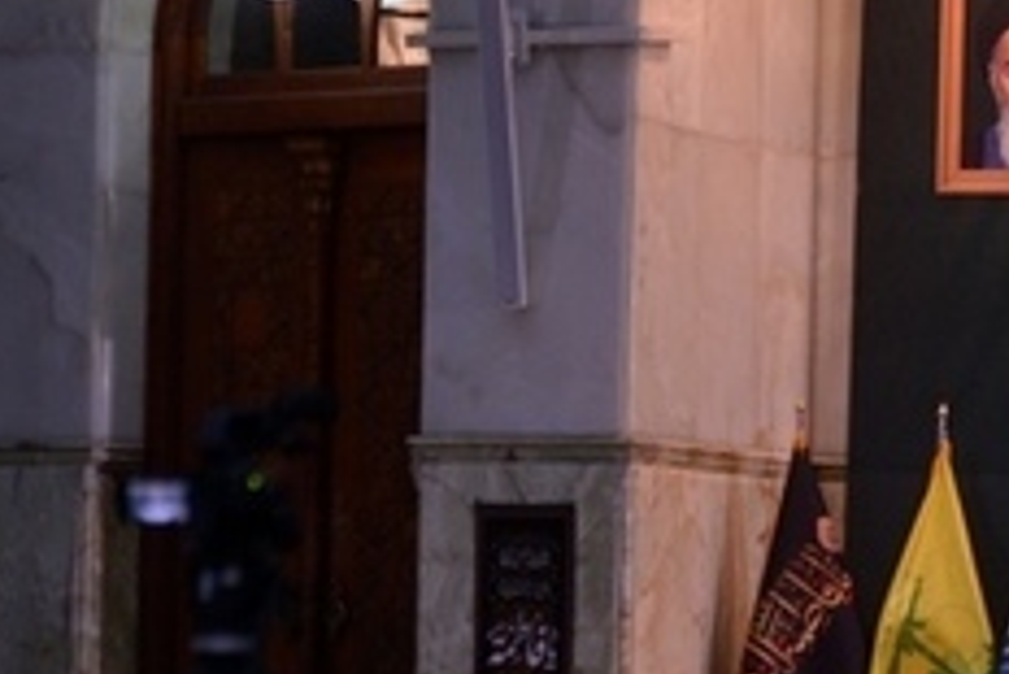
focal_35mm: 311
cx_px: 1709
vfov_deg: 4.4
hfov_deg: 6.5
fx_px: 8722
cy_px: 557
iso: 500
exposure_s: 1/100
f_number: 4.5
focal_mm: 90
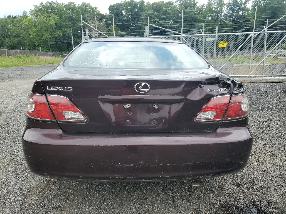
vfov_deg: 53.1
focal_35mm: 26
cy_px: 107
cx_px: 143
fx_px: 215
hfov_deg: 67.3
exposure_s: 1/909
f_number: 1.5
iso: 50
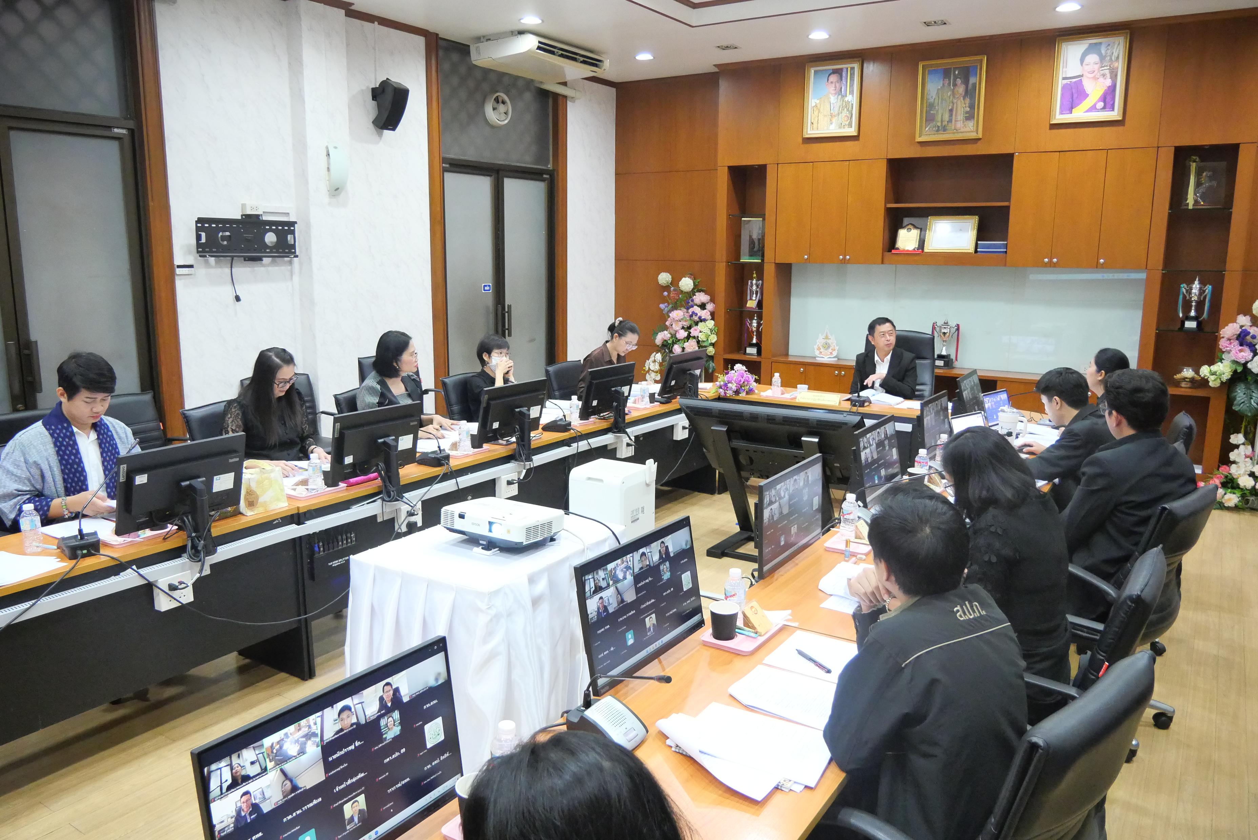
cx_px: 629
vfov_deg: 53.2
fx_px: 839
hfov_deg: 73.7
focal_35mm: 24
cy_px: 420
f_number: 3.5
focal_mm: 12
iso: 3200
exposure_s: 1/50
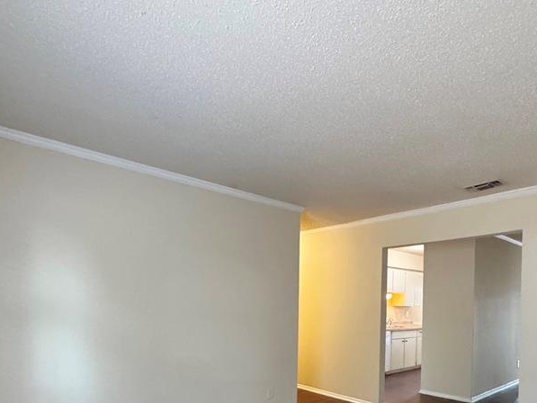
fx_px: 372
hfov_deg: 70.7
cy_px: 315
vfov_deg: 53.5
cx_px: 327
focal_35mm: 24
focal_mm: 2.22
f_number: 2.2
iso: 1000
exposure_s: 1/60
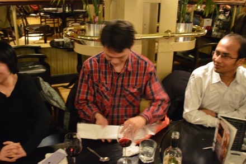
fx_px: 246
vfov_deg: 36.8
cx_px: 123
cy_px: 82
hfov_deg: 53.1
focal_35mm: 36
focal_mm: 24
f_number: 4
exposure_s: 1/6
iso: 3200
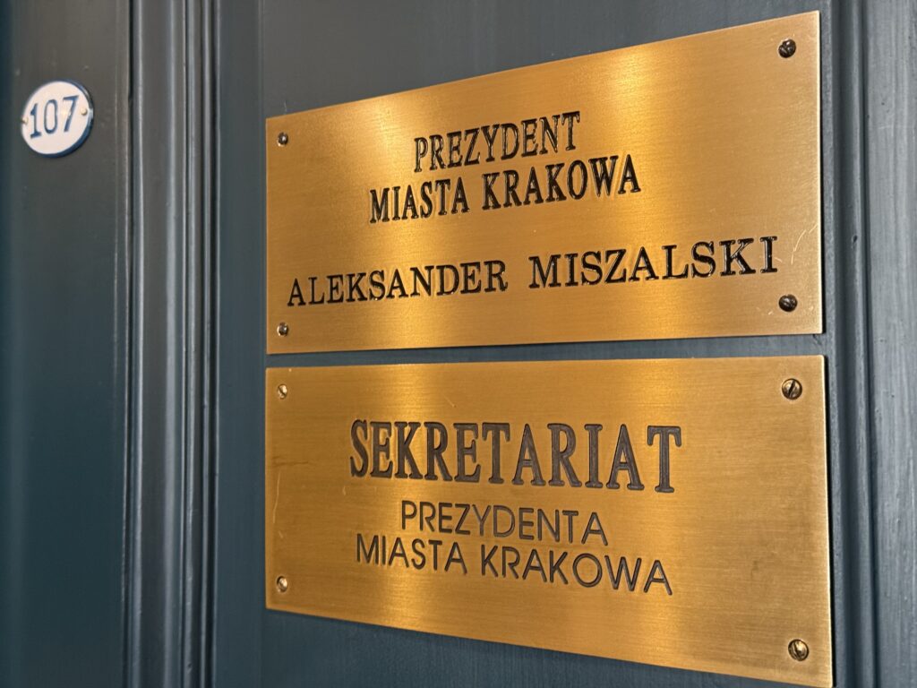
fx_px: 1272
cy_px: 344
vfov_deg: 30.3
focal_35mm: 48
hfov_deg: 39.7
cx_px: 458
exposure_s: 1/50
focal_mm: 6.76
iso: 250
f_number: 1.78
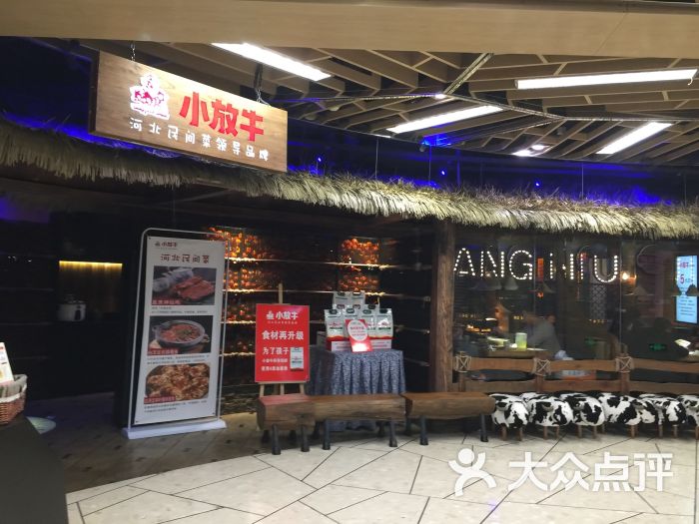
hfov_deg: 61.7
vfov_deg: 48.2
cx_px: 350
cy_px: 262
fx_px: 586
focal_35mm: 29
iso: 64
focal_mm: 4.15
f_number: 2.2
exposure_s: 1/17
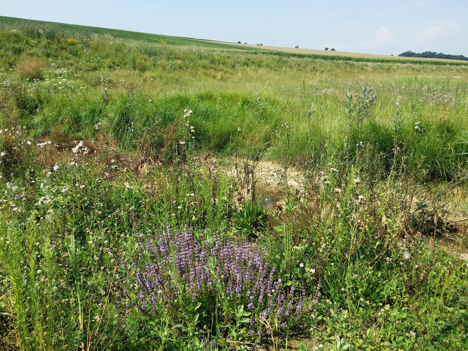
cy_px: 176
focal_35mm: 31
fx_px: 419
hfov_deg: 58.4
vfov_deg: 45.4
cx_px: 234
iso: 50
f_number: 2.2
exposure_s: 1/950
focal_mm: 4.13
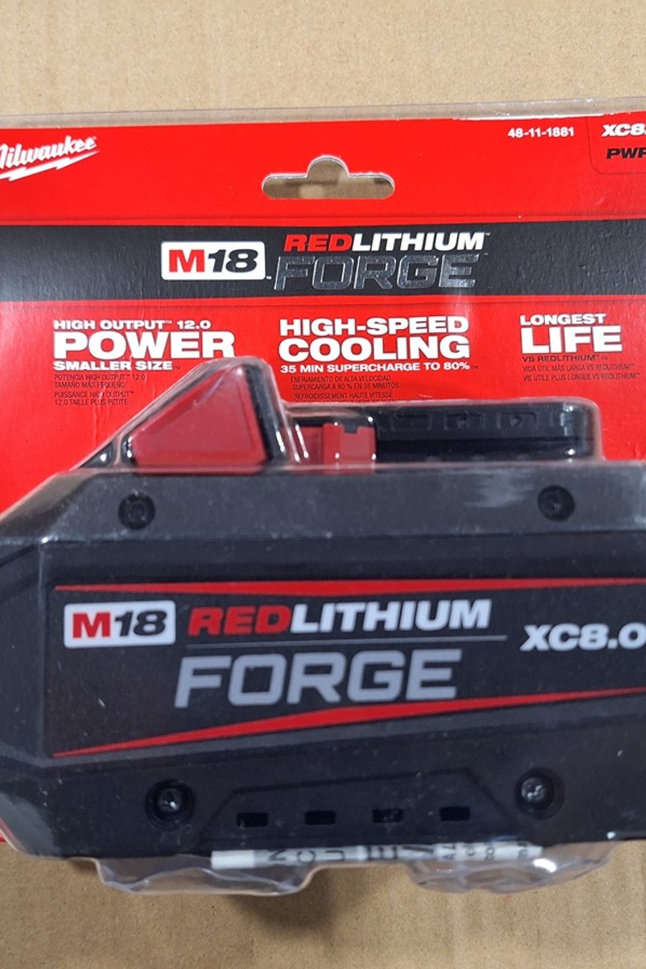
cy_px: 485
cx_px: 301
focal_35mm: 32
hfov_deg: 41.1
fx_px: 861
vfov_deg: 58.7
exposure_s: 1/40
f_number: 1.8
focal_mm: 5.54
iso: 200
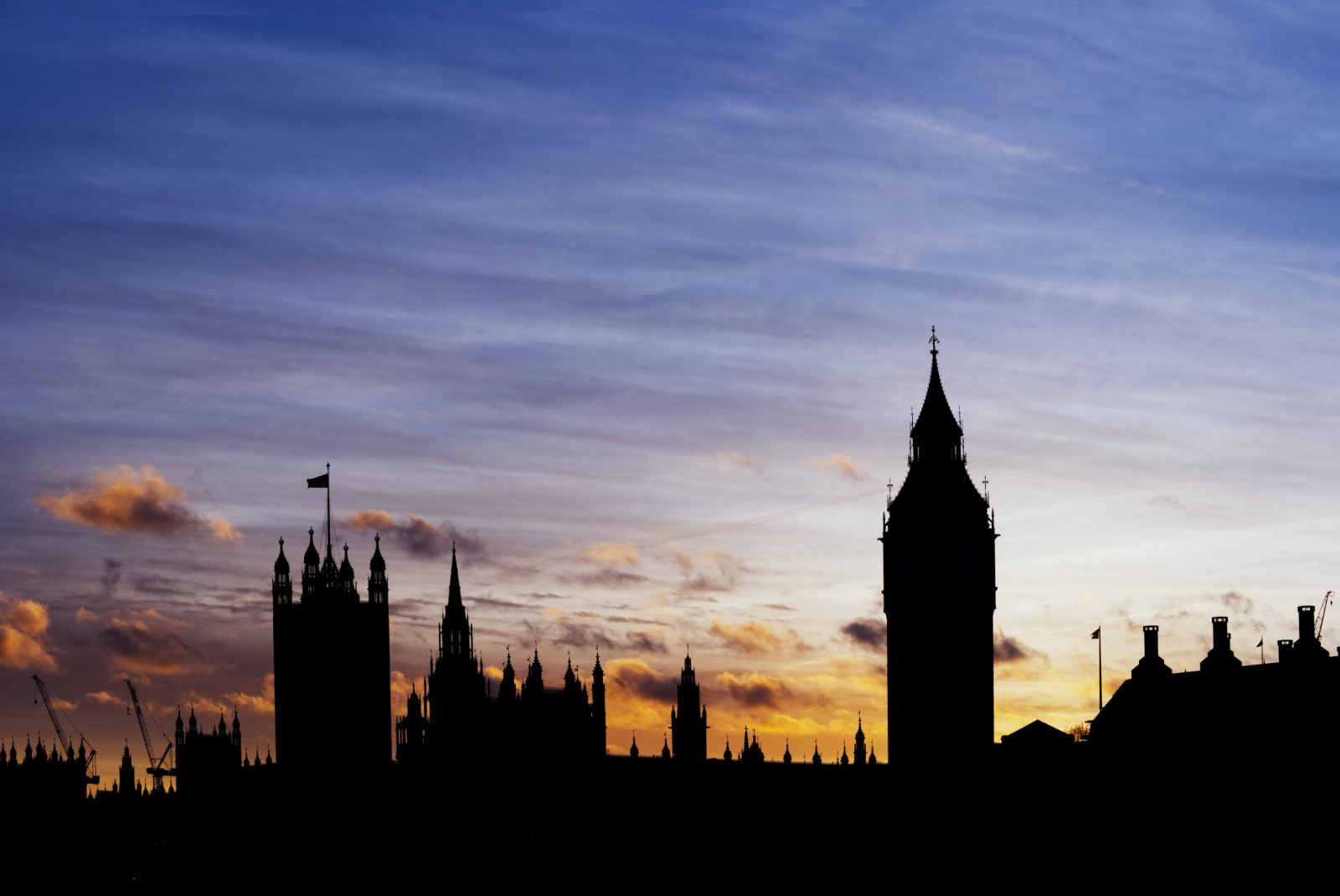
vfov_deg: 25.1
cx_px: 670
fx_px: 2011
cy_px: 448
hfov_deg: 36.8
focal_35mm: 54
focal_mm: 36.3
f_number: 5.6
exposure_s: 1/800
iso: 250
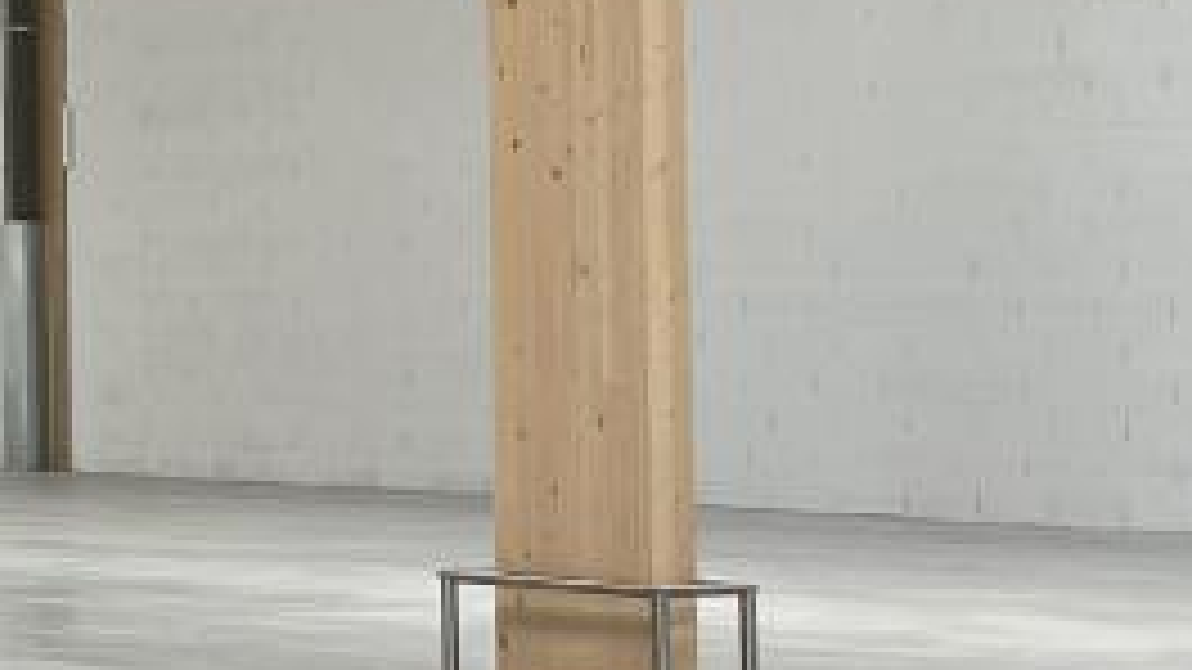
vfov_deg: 8.8
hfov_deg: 13.0
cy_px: 153
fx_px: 4330
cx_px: -1412
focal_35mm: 137
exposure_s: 1/121
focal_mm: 4.2
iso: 50
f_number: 1.6
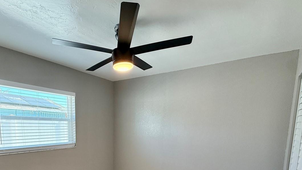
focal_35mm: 23
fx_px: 184
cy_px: 151
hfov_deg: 77.9
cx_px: 123
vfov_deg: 45.2
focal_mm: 2.22
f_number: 2.2
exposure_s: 1/120
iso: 160
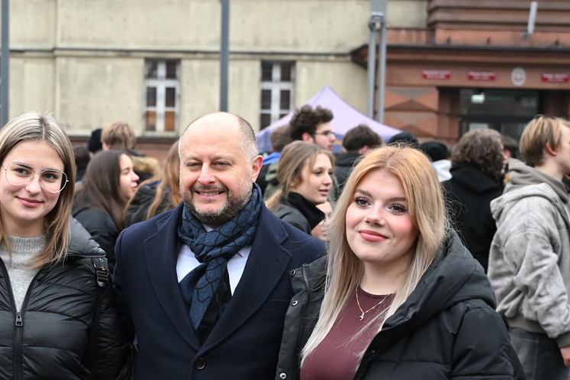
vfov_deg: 19.2
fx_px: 1124
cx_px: 152
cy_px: 221
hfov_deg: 28.1
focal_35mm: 71
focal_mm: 44
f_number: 4
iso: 2000
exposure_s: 1/800
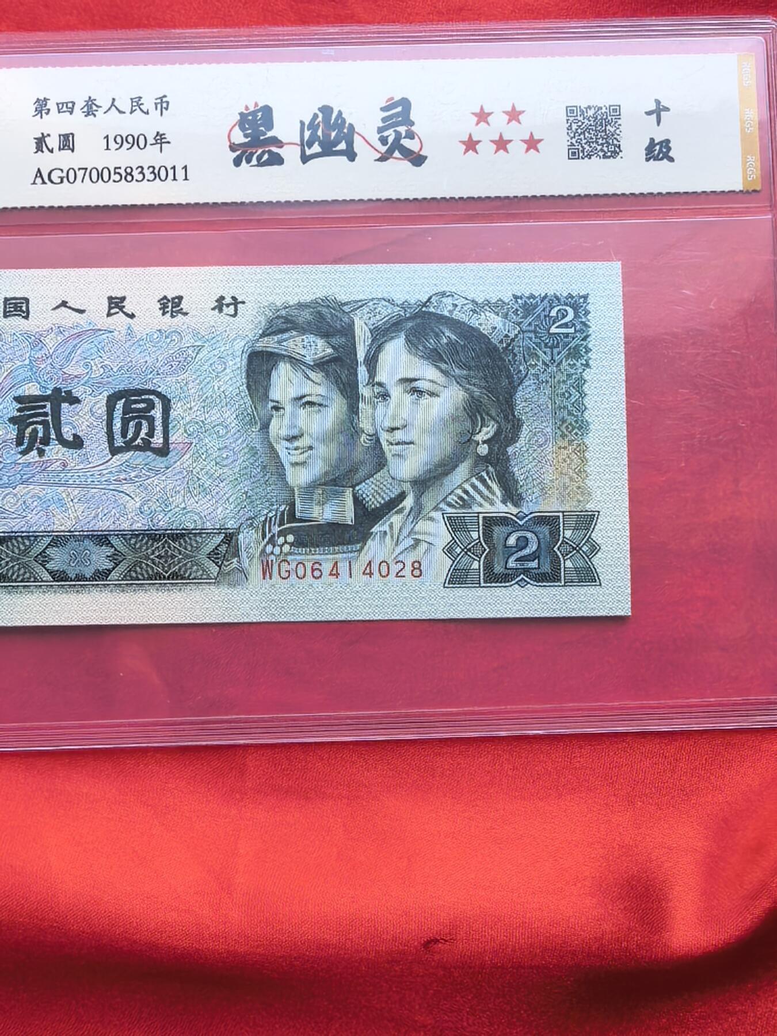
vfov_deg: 39.7
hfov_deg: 30.3
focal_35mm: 48
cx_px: 388
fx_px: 1437
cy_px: 518
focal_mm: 1.95
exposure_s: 1/233
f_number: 2.2
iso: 50
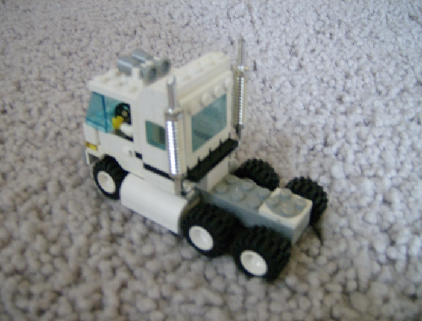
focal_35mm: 36
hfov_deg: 51.1
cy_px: 160
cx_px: 211
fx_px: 441
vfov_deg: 40.0
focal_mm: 6
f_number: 2.8
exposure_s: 1/12.5
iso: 200
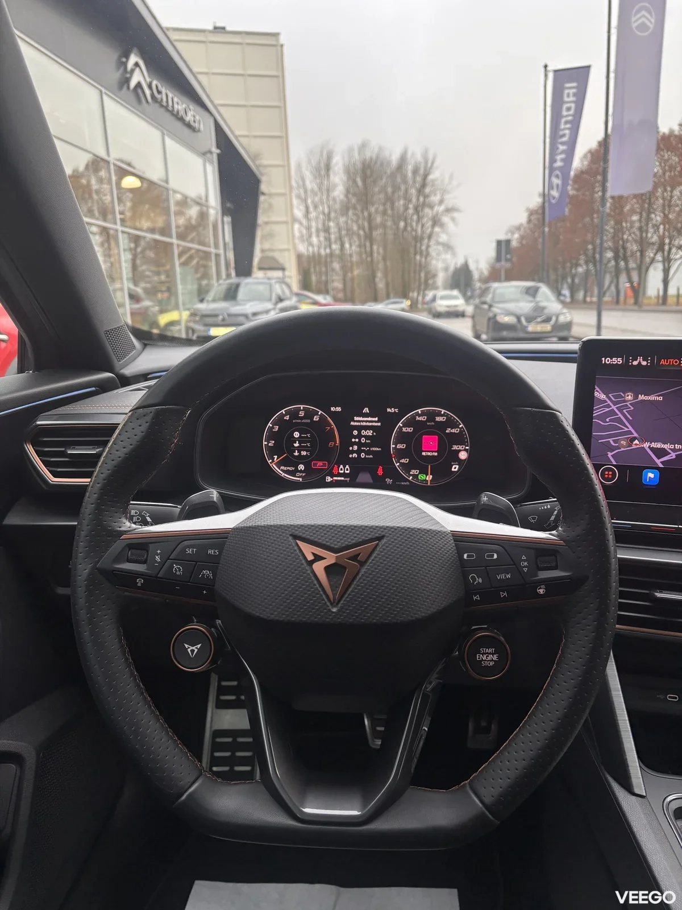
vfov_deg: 67.3
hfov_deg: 53.1
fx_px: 683
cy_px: 455
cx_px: 341
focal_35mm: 26
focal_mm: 5.96
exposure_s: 1/77
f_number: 1.6
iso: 125
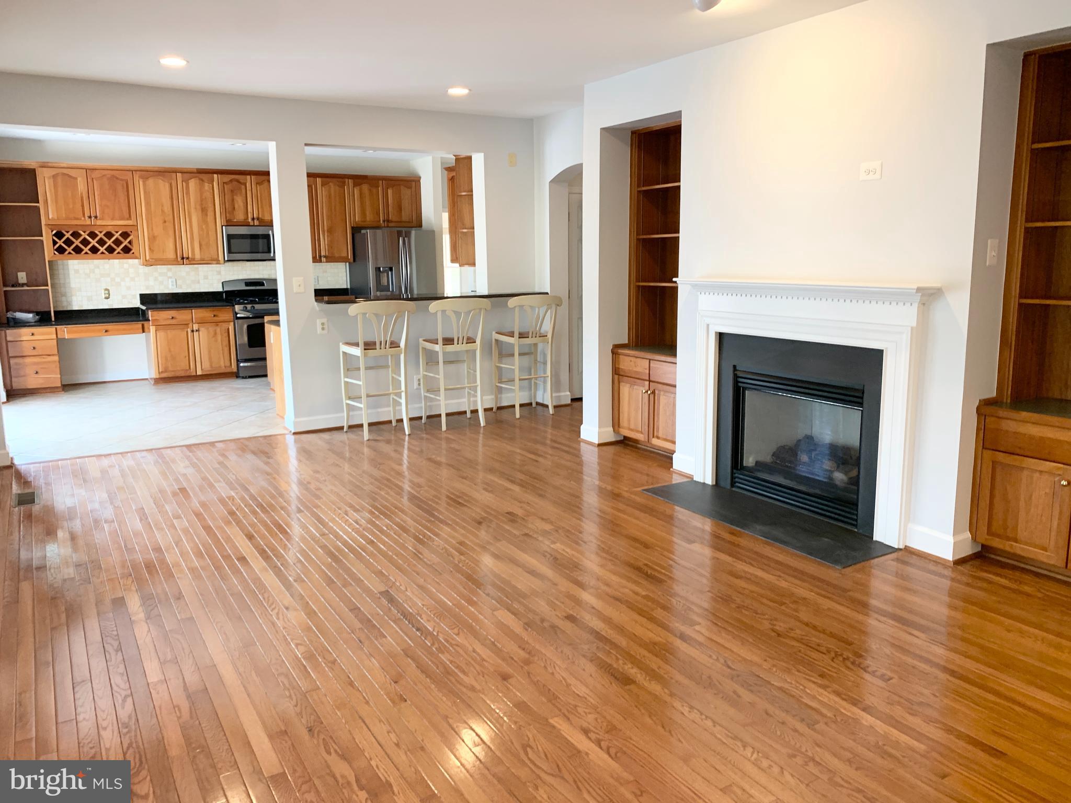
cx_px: 536
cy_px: 402
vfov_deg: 53.1
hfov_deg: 67.3
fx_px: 804
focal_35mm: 26
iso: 125
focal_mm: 4.25
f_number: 1.8
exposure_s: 1/60
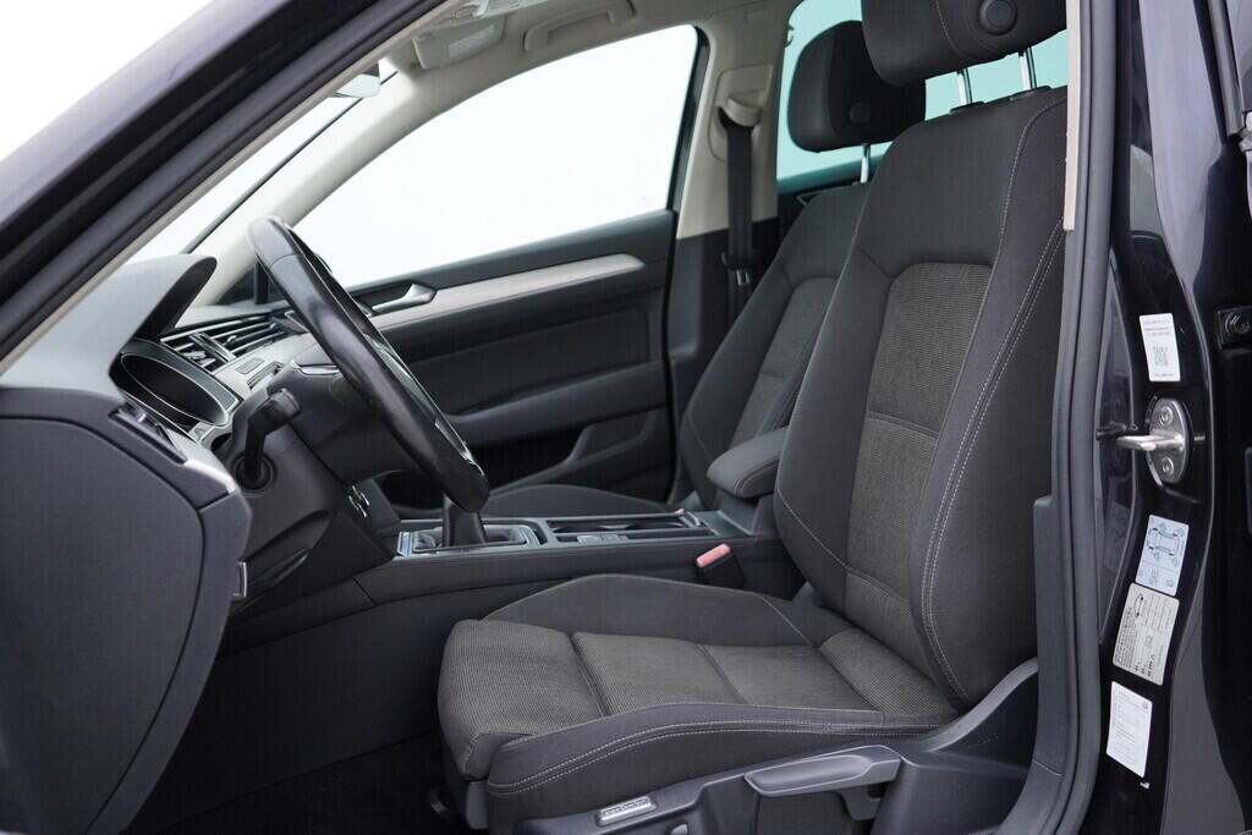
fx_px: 1252
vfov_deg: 36.9
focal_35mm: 36
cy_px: 418
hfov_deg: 53.1
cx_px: 626
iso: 125
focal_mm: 24
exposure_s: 1/40
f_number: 2.8
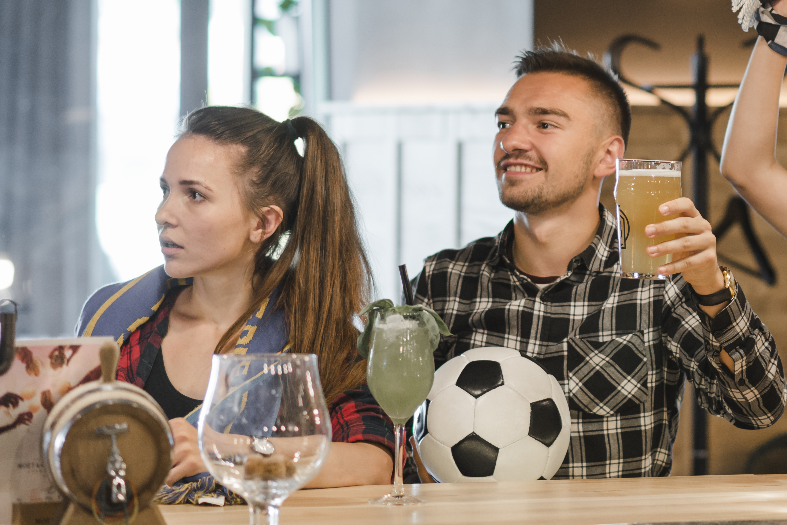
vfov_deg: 8.1
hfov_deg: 12.1
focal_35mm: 168
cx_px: 720
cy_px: 35
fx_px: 3673
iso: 640
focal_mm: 85
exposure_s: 1/80
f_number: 2.5
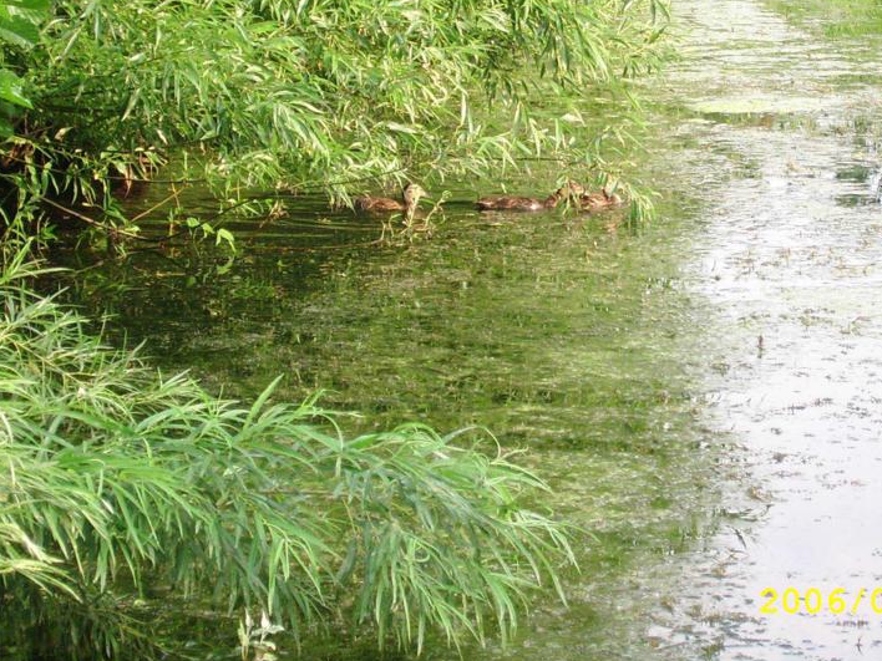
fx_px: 3796
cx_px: 532
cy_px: 188
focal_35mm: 149
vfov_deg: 9.9
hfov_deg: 13.2
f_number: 4.9
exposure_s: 1/46
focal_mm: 17.14
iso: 100
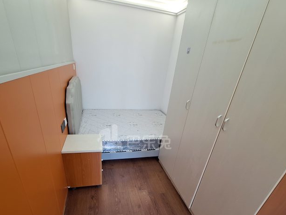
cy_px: 137
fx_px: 140
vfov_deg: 73.2
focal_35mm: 17
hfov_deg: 90.9
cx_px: 134
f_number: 2.2
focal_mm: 1.74
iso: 125
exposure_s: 1/50
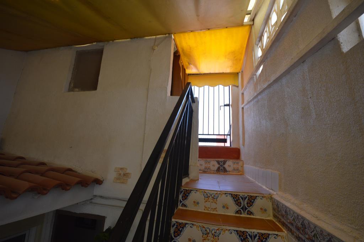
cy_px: 121
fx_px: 152
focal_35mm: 15
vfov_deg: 77.2
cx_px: 182
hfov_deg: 100.4
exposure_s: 1/125
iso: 320
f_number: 5.6
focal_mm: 10
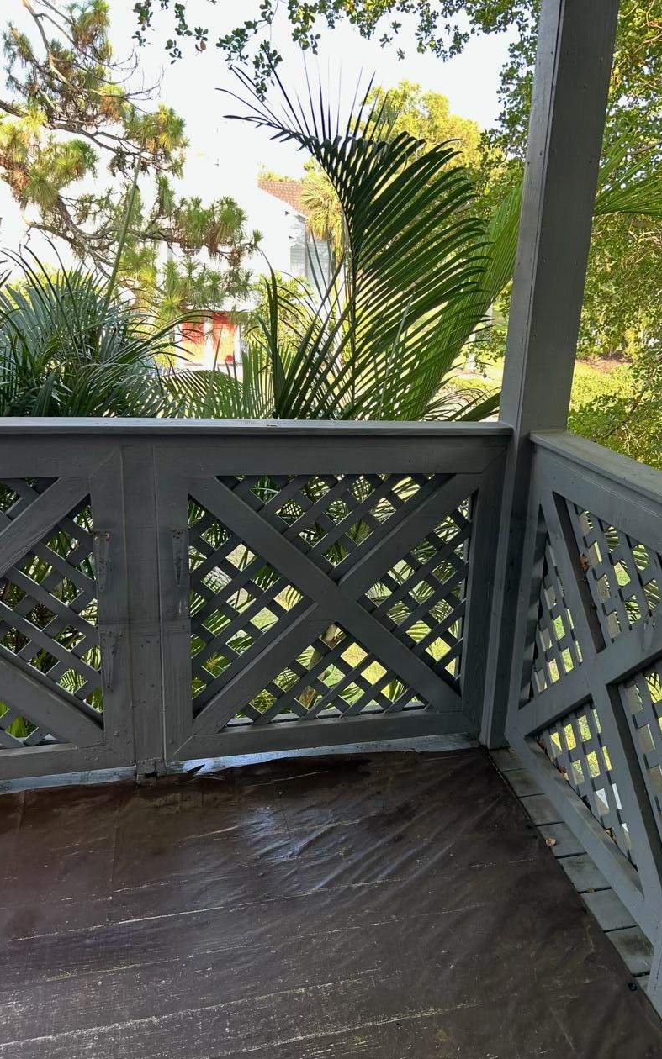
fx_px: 809
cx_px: 389
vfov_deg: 66.5
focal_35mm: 28
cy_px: 524
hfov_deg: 44.3
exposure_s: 1/121
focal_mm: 5.7
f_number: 1.5
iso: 40
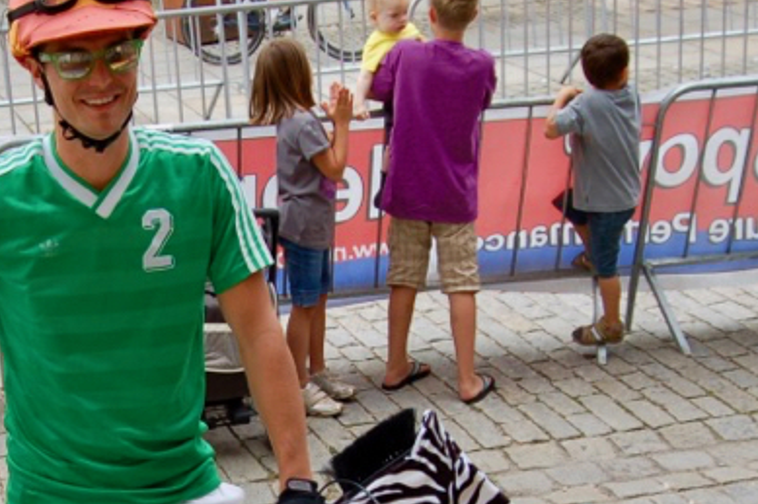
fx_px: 1663
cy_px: 487
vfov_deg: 16.9
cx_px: 121
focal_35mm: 79
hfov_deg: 25.1
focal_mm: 20
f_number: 7.1
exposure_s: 1/200
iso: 200
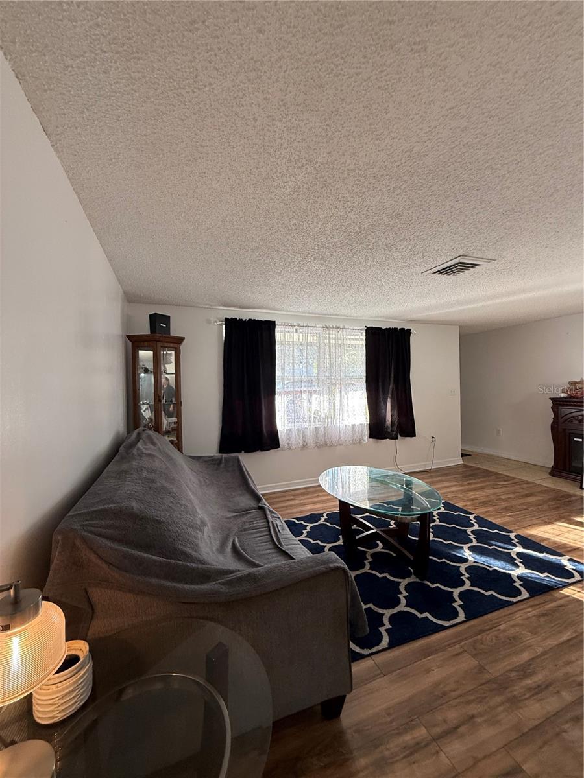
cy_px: 389
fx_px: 315
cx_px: 292
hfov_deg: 85.7
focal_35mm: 14
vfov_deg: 102.1
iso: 125
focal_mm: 2.22
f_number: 2.2
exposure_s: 1/120
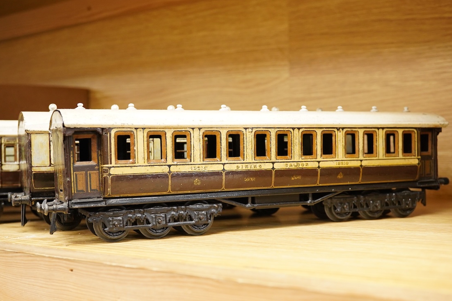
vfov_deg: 29.2
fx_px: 578
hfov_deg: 42.7
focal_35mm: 46
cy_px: 153
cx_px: 226
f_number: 8
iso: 2500
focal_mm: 30
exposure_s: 1/80
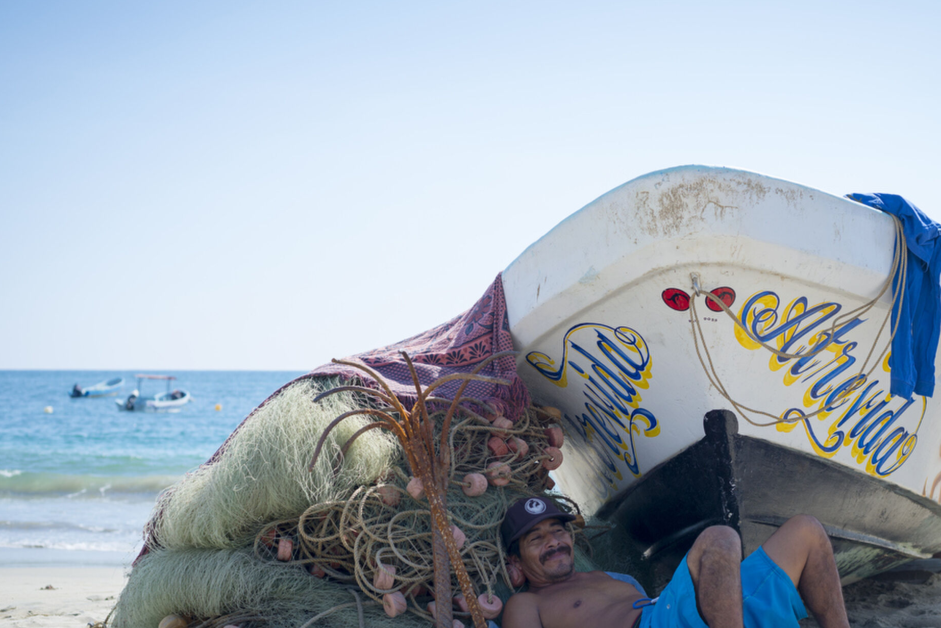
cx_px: 585
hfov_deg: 29.5
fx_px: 1778
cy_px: 417
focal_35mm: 68
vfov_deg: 20.0
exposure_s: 1/1250
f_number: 4.5
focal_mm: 50
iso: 160
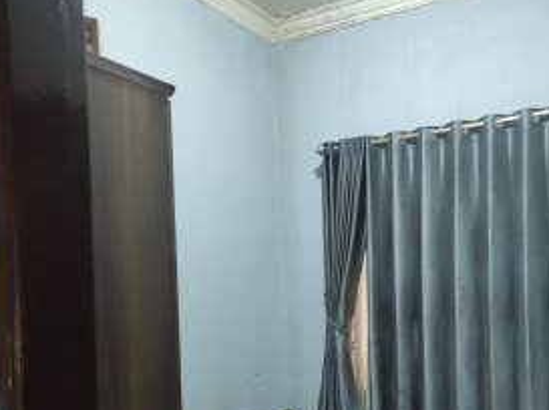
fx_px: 649
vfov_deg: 34.1
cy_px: 325
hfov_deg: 45.1
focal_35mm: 41
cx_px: 368
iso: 2235
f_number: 1.89
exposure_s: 1/20
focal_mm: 5.43
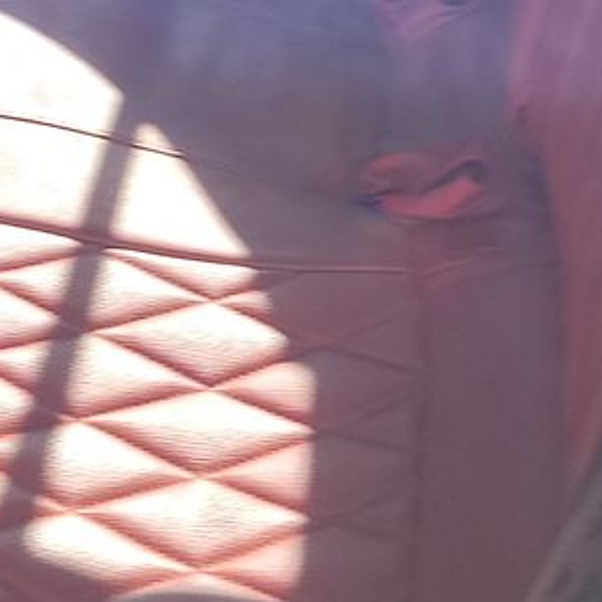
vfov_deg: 14.6
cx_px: 79
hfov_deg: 15.1
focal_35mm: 114
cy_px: -210
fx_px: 2243
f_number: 1.8
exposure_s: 1/119
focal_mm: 6.7
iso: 72
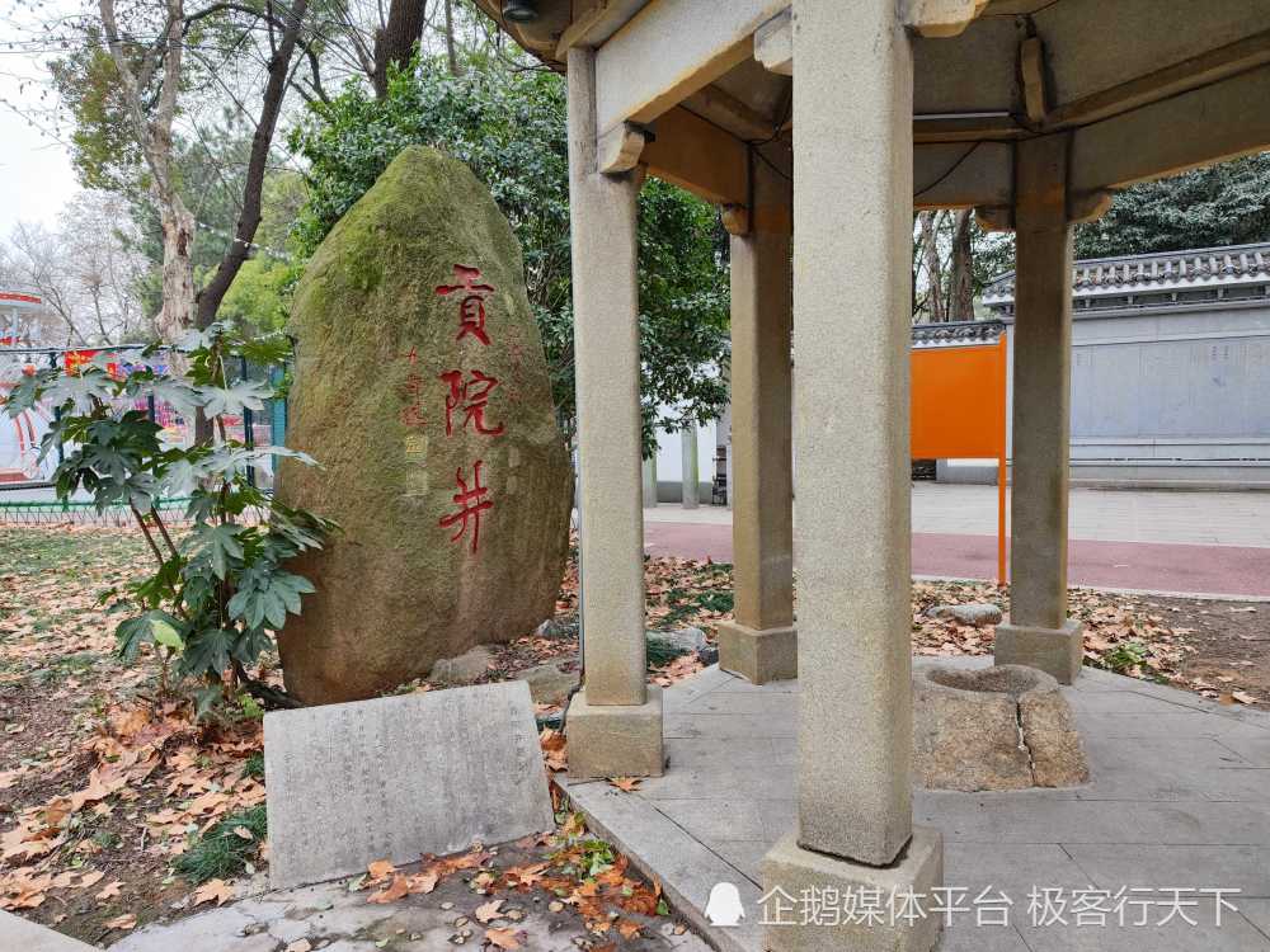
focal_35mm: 24
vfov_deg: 56.8
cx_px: 635
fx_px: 881
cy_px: 476
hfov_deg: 71.6
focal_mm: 6.92
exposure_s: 1/405
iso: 50
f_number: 1.9
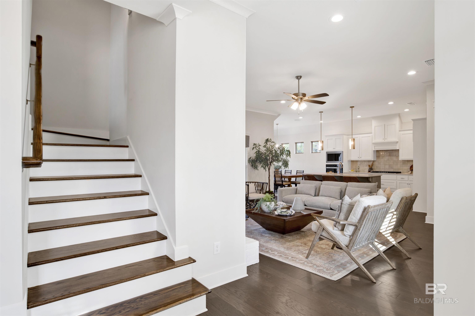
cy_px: 158
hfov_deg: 90.0
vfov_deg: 67.4
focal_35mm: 18
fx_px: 237
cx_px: 238
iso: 200
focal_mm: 18
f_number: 11
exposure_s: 1/8
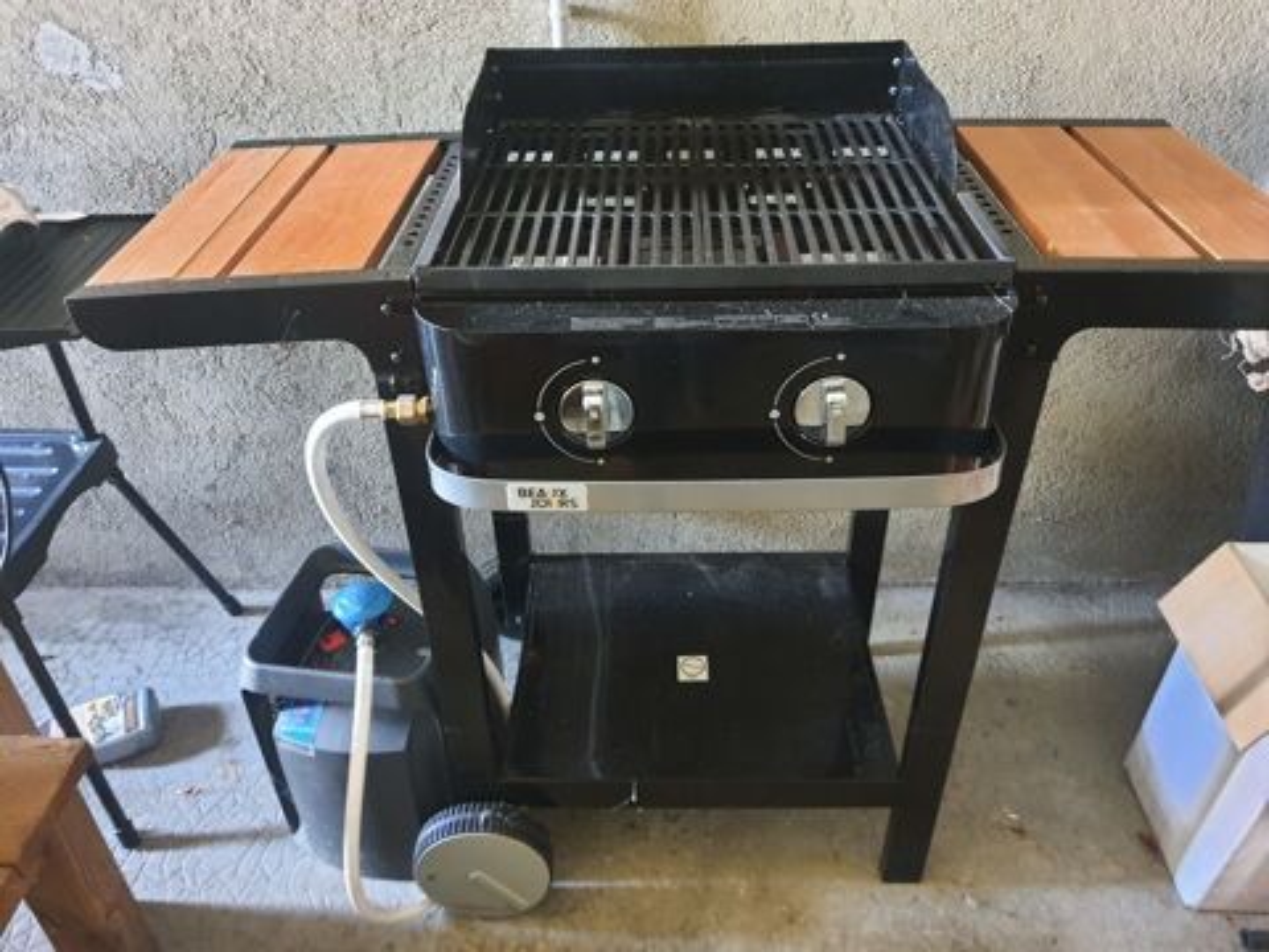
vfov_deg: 53.1
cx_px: 634
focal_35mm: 26
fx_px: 953
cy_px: 476
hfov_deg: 67.3
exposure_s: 1/10
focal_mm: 4.32
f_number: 1.7
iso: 640
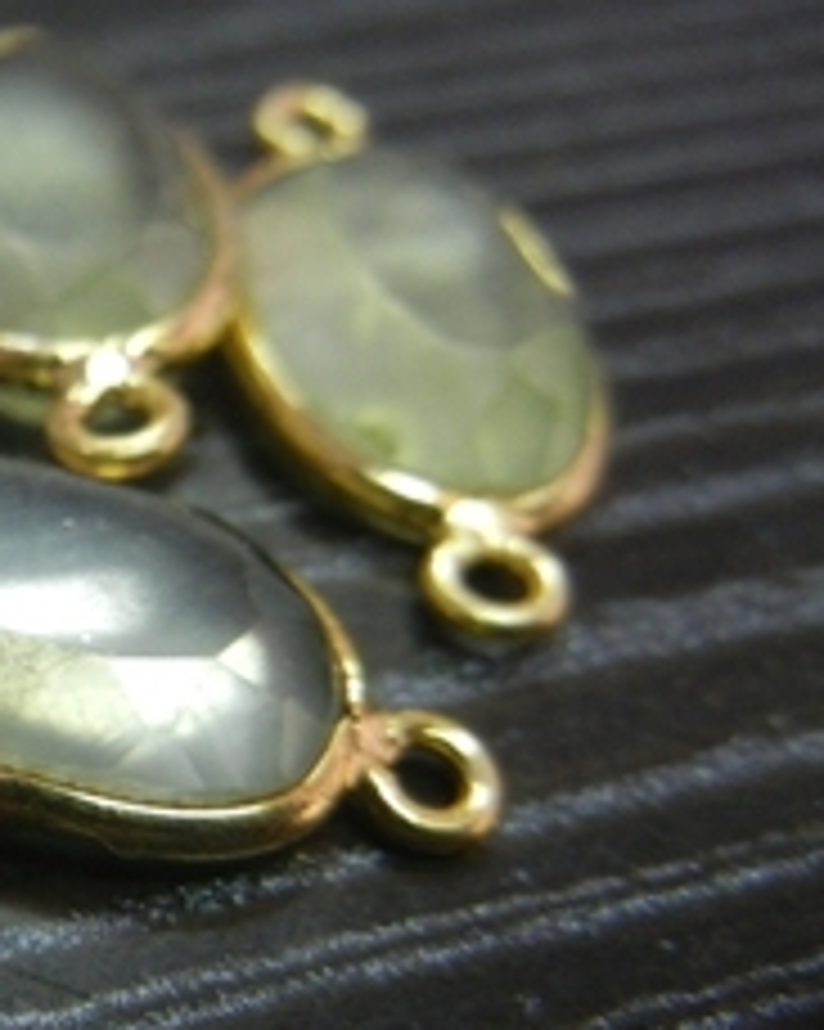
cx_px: -225
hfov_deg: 21.7
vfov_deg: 29.4
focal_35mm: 64
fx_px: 1952
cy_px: 663
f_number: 3.5
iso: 400
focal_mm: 5.4
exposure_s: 1/19.5
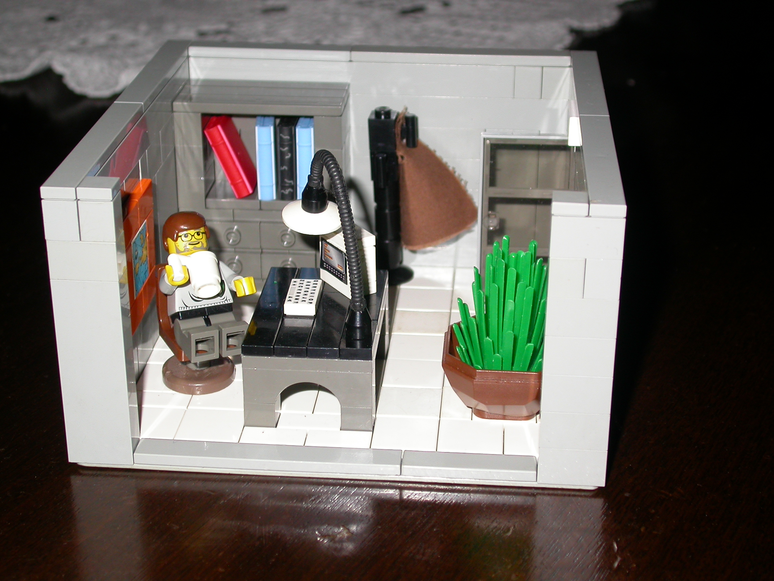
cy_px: 290
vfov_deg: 21.9
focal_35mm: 67
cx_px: 387
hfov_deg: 29.0
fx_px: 1498
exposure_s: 1/60.3
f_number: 3.2
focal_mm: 14
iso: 100
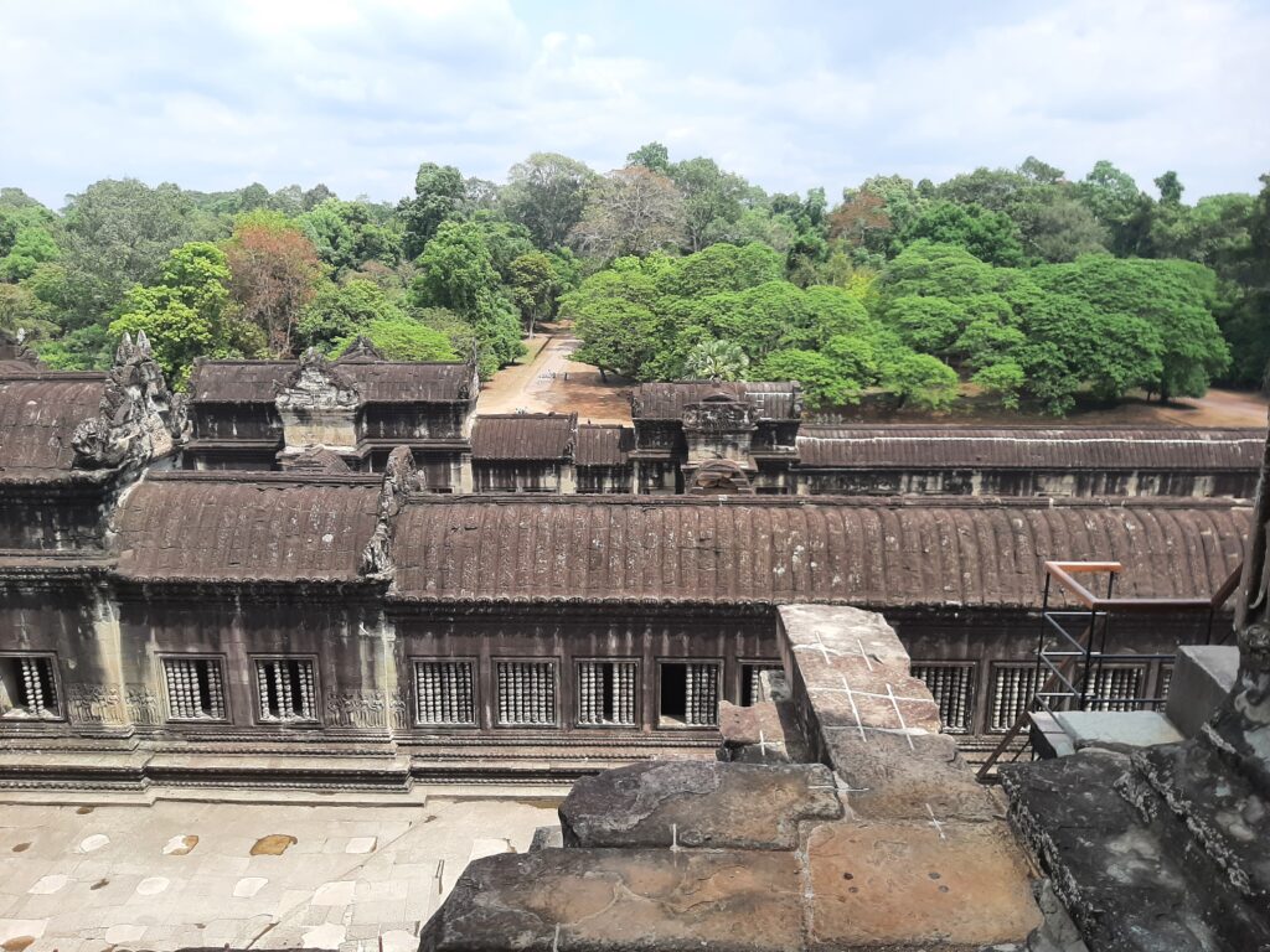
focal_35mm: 26
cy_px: 476
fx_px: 954
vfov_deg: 53.1
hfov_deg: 67.3
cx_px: 635
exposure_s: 1/1748
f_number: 1.7
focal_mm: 3.93
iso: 40
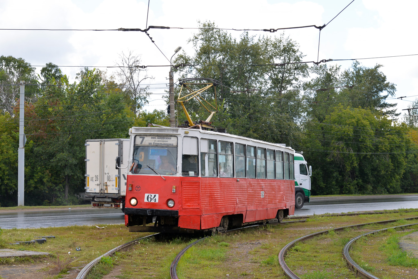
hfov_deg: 28.8
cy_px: 140
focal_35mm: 70
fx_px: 813
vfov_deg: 19.5
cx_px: 209
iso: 500
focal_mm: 70
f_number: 7.1
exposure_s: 1/400
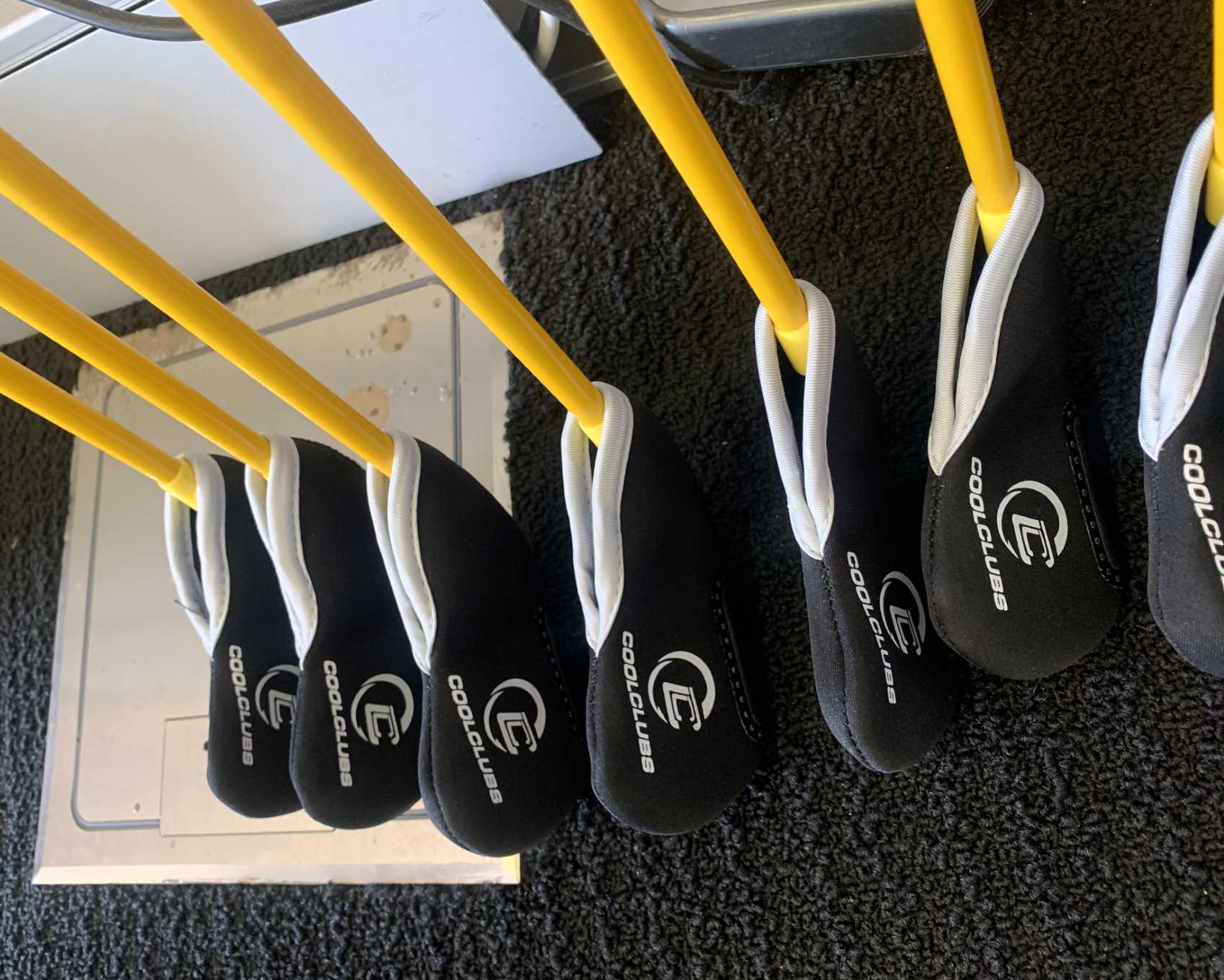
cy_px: 502
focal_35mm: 28
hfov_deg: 62.2
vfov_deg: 51.5
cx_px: 604
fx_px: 1014
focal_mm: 4.25
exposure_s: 1/40
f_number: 1.8
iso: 400
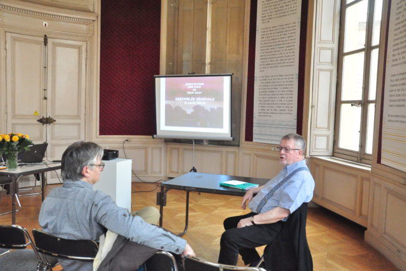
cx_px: 203
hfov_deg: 57.2
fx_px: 372
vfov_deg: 39.9
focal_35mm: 33
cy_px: 136
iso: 3200
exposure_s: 1/250
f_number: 8
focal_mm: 22
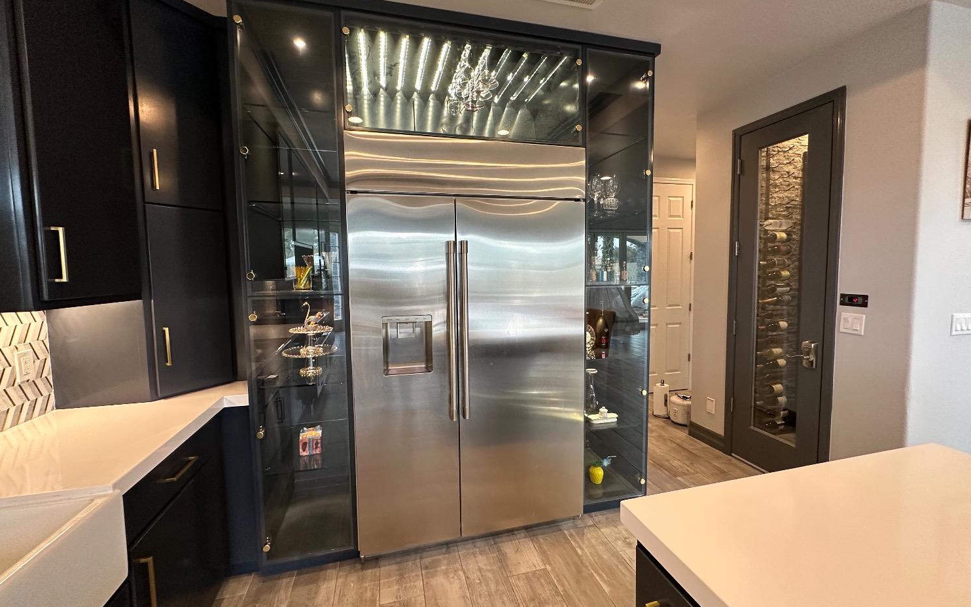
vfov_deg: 74.8
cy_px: 297
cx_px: 484
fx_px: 397
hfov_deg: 101.5
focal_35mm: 15
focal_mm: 2.22
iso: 200
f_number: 2.2
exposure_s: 1/120
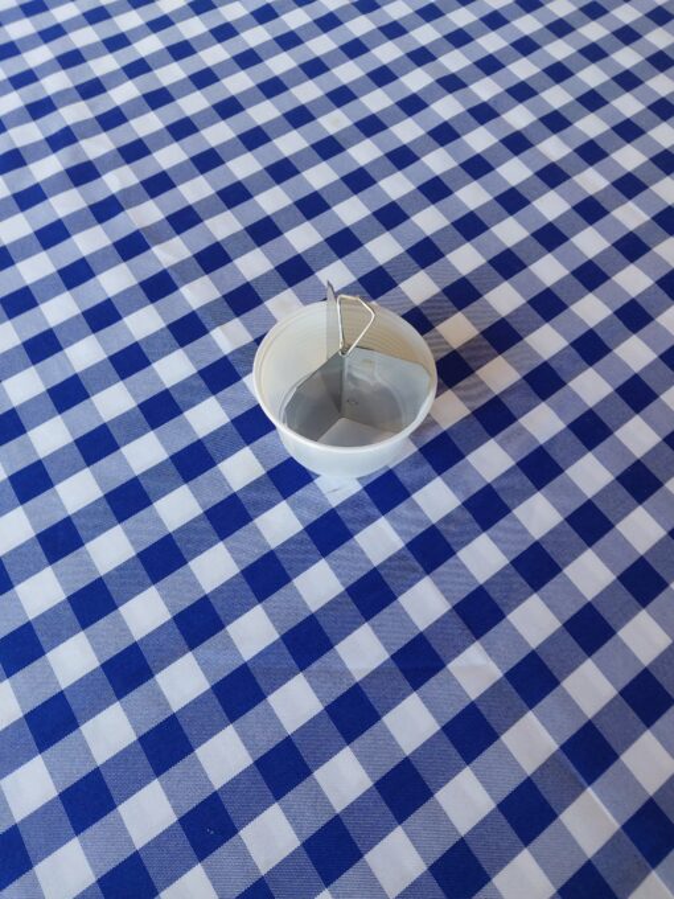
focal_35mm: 30
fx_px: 779
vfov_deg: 60.0
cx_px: 337
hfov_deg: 46.8
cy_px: 450
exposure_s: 1/120
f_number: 1.8
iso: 125
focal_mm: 4.6
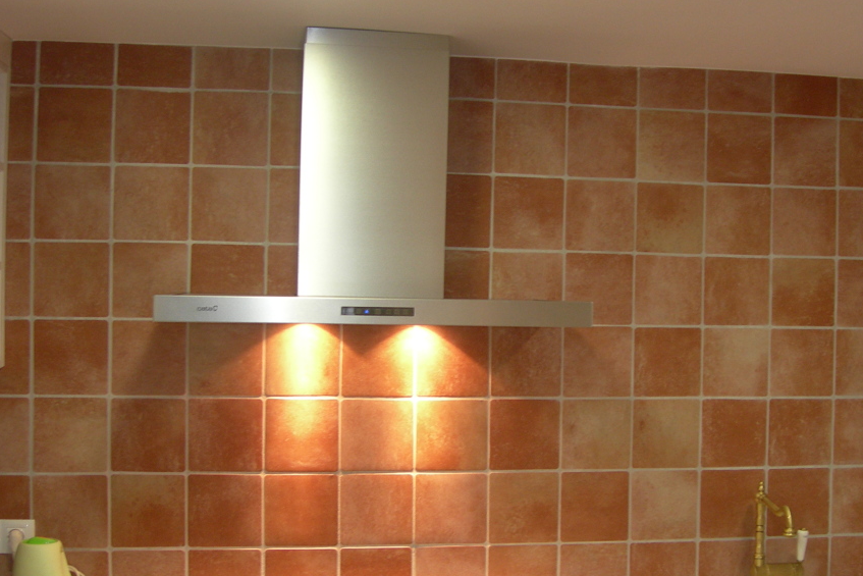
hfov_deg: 35.2
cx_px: 593
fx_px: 1343
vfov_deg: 24.2
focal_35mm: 56
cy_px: 284
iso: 85
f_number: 2.8
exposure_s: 1/30.2
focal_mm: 7.8
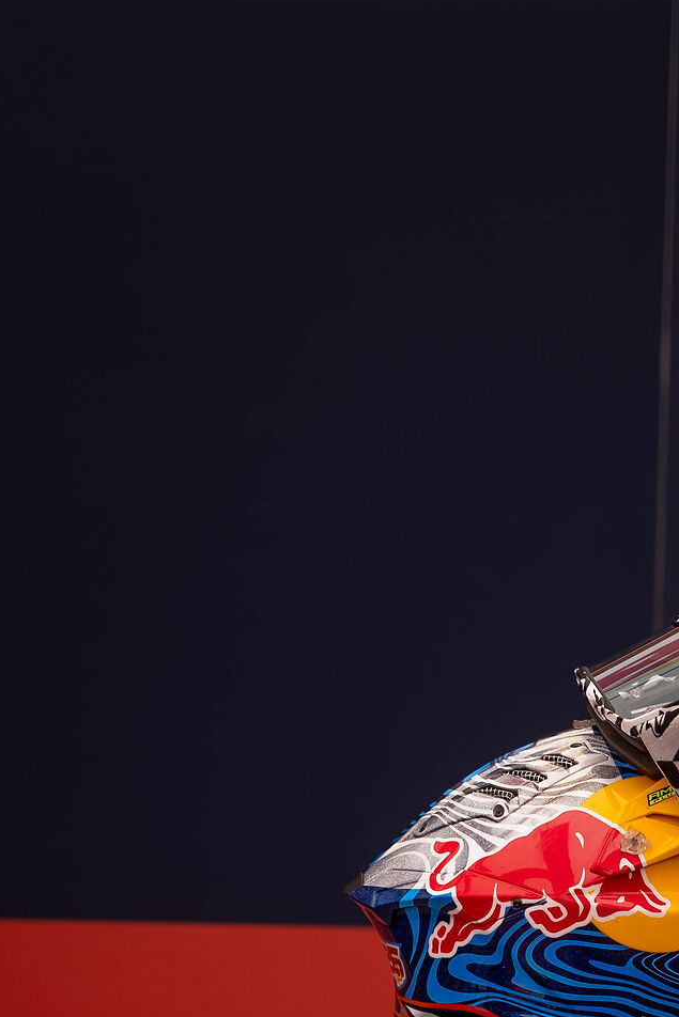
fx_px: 3563
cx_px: 646
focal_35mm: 126
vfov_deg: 15.6
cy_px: 1276
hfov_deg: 10.8
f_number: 2.5
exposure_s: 1/640
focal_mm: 50
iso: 100
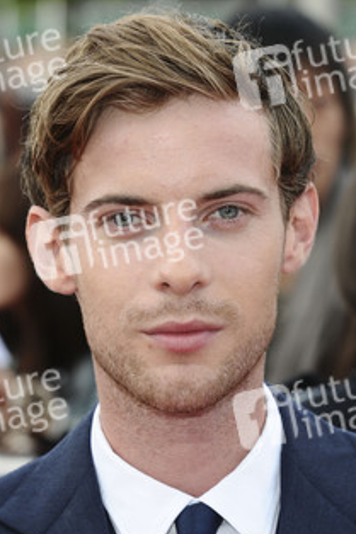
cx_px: 166
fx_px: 2272
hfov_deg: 9.0
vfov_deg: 13.4
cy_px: 325
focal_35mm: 153
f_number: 5
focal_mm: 80
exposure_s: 1/200
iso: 250
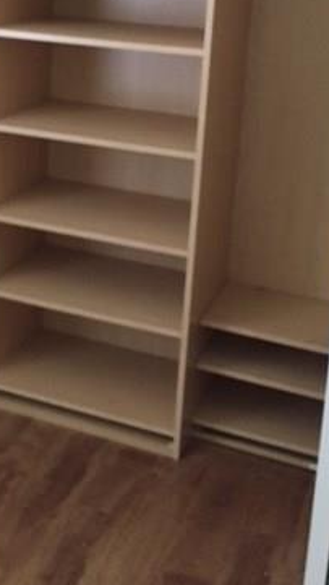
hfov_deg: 21.1
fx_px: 869
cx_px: 57
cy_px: 144
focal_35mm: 56
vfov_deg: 36.3
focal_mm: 4.15
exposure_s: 1/17
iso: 250
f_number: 2.2
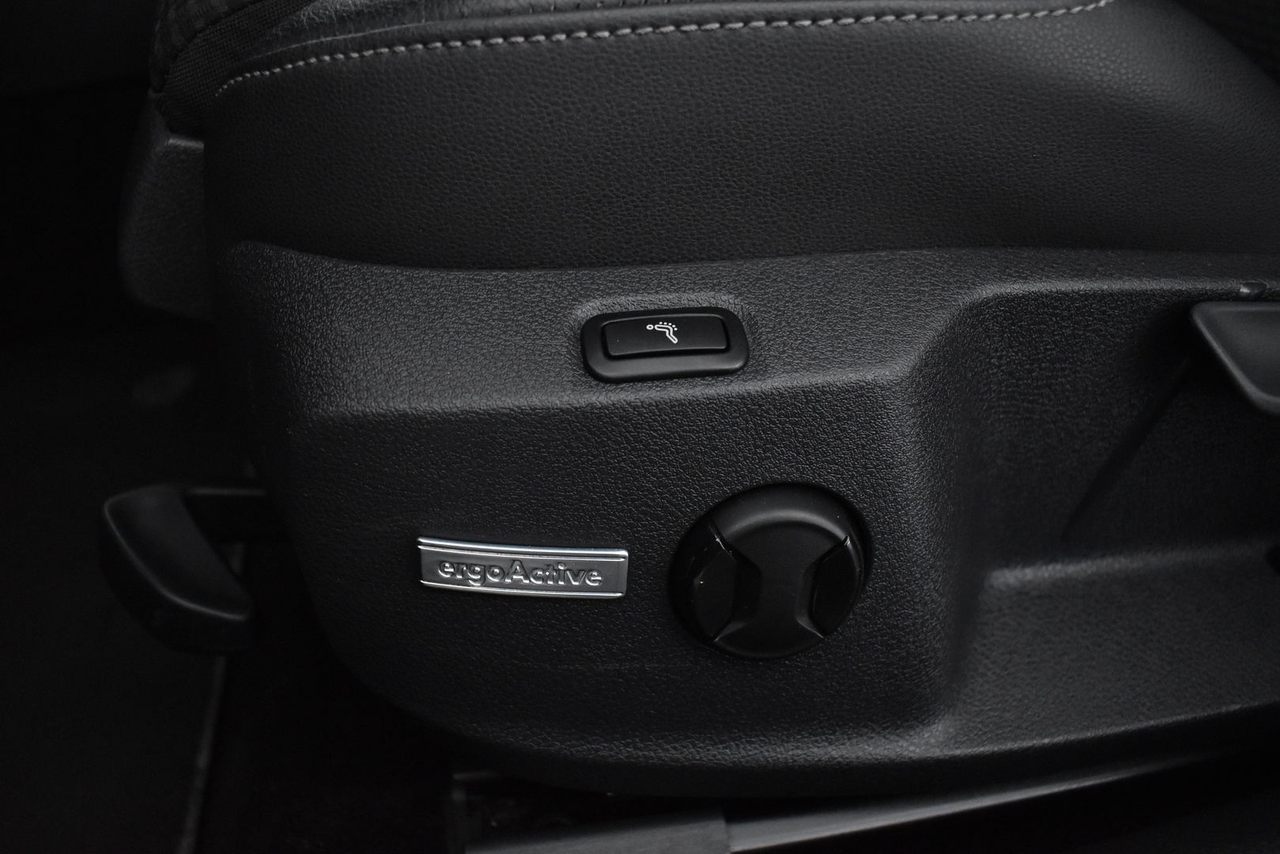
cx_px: 640
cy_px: 427
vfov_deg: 47.9
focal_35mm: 27
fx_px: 960
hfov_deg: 67.4
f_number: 3.5
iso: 3200
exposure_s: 1/50
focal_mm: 18
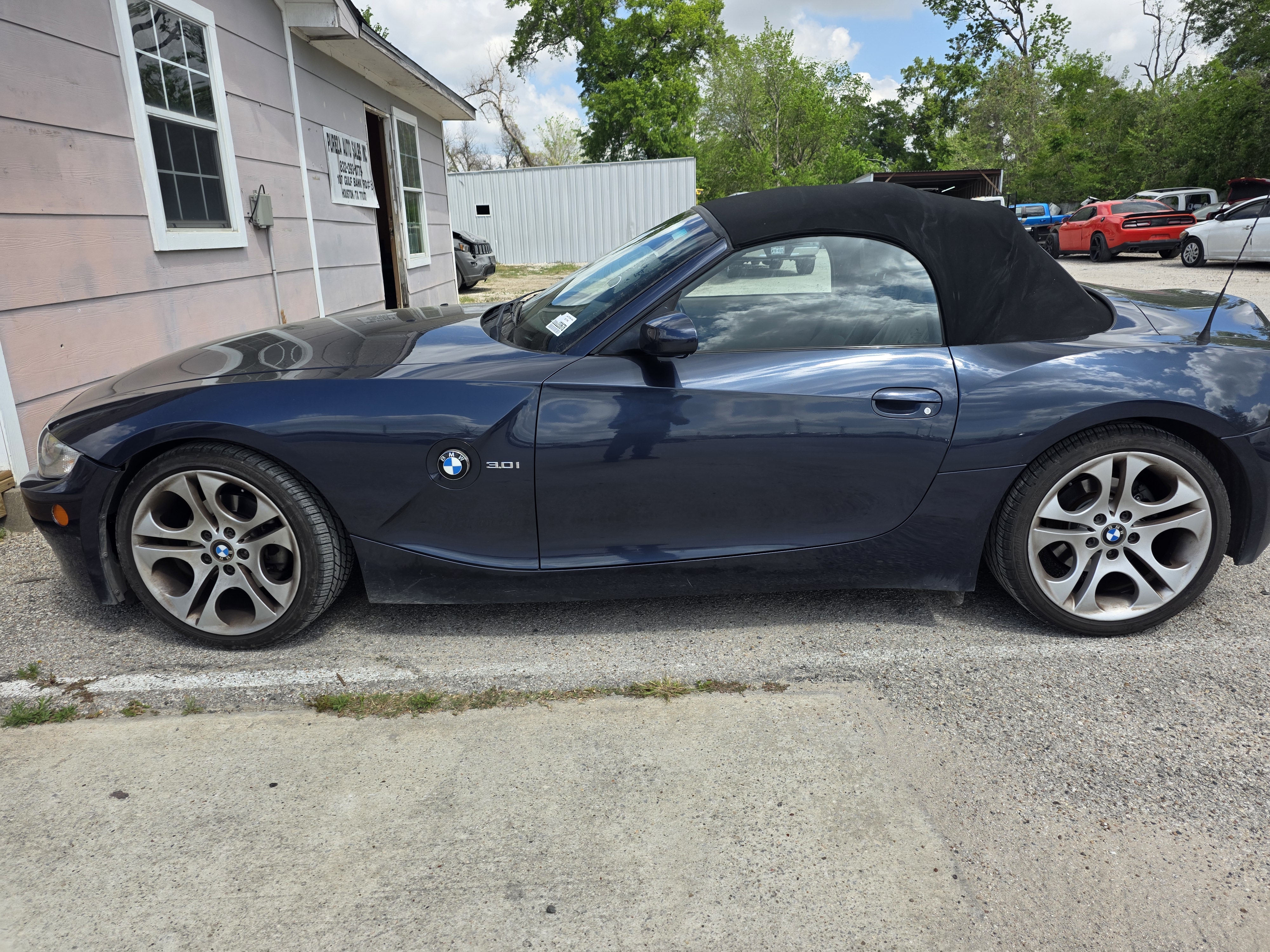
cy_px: 476
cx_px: 635
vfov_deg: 58.9
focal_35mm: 23
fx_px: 844
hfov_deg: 73.9
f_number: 1.7
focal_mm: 6.25
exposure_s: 1/4237
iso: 80
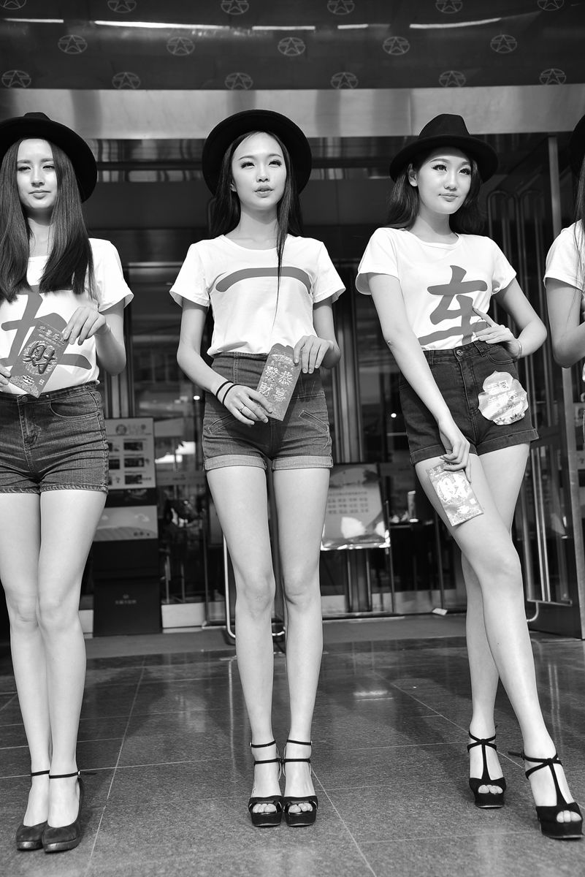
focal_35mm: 48
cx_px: 292
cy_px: 438
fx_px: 1169
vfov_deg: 41.1
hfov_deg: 28.1
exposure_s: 1/500
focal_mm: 48
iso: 400
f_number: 4
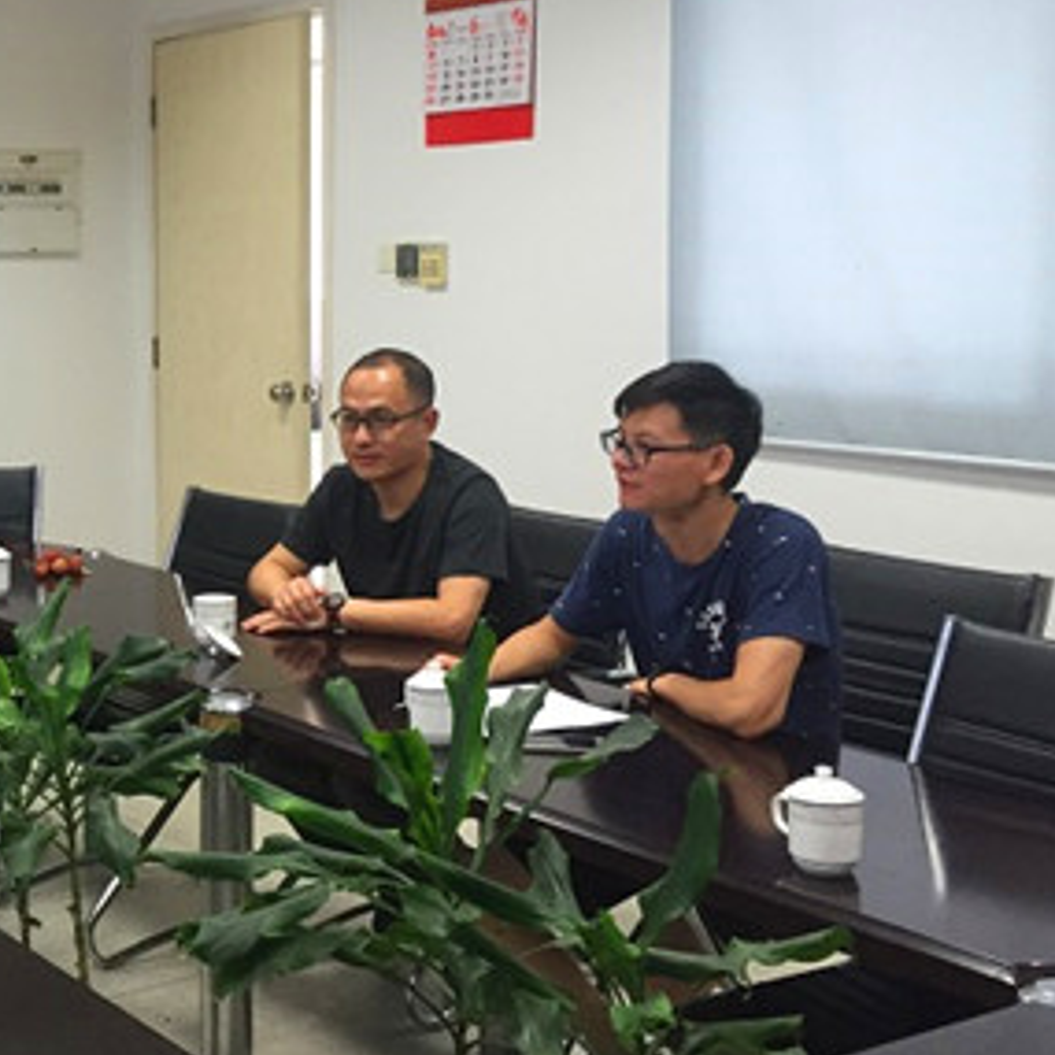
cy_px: 481
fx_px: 1862
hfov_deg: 29.3
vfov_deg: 31.6
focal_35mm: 54
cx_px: -37
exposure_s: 1/33
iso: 64
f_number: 2.2
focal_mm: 4.15
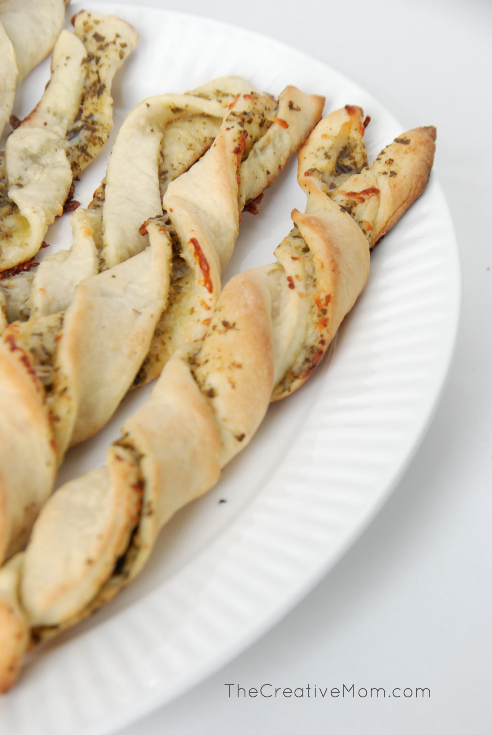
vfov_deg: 20.9
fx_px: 1993
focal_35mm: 98
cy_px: 368
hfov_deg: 14.1
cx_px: 246
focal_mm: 65
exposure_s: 1/200
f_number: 5.3
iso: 1000
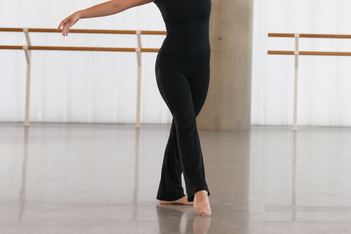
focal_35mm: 114
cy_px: -6
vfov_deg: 11.9
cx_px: 332
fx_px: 1112
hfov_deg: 17.6
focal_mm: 41
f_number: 2.8
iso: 1600
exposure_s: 1/500
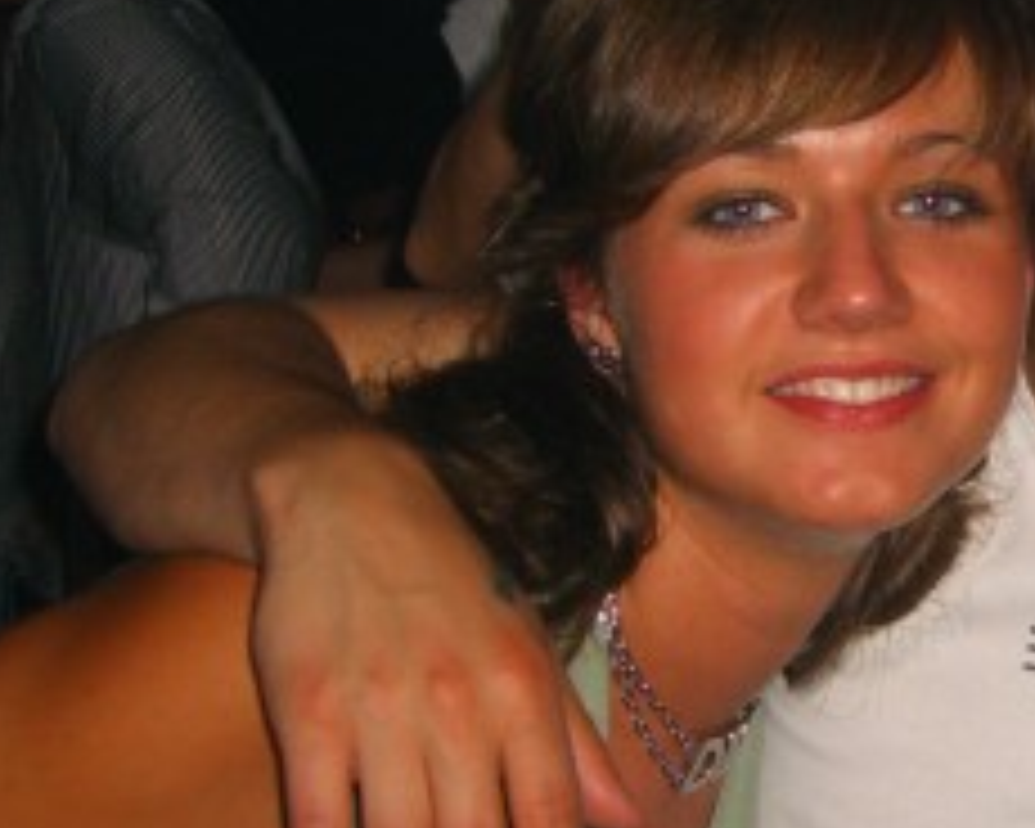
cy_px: 436
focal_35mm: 117
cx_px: 1107
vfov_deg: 13.2
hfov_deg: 16.0
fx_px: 3584
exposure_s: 1/60
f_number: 3.1
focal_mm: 9.5
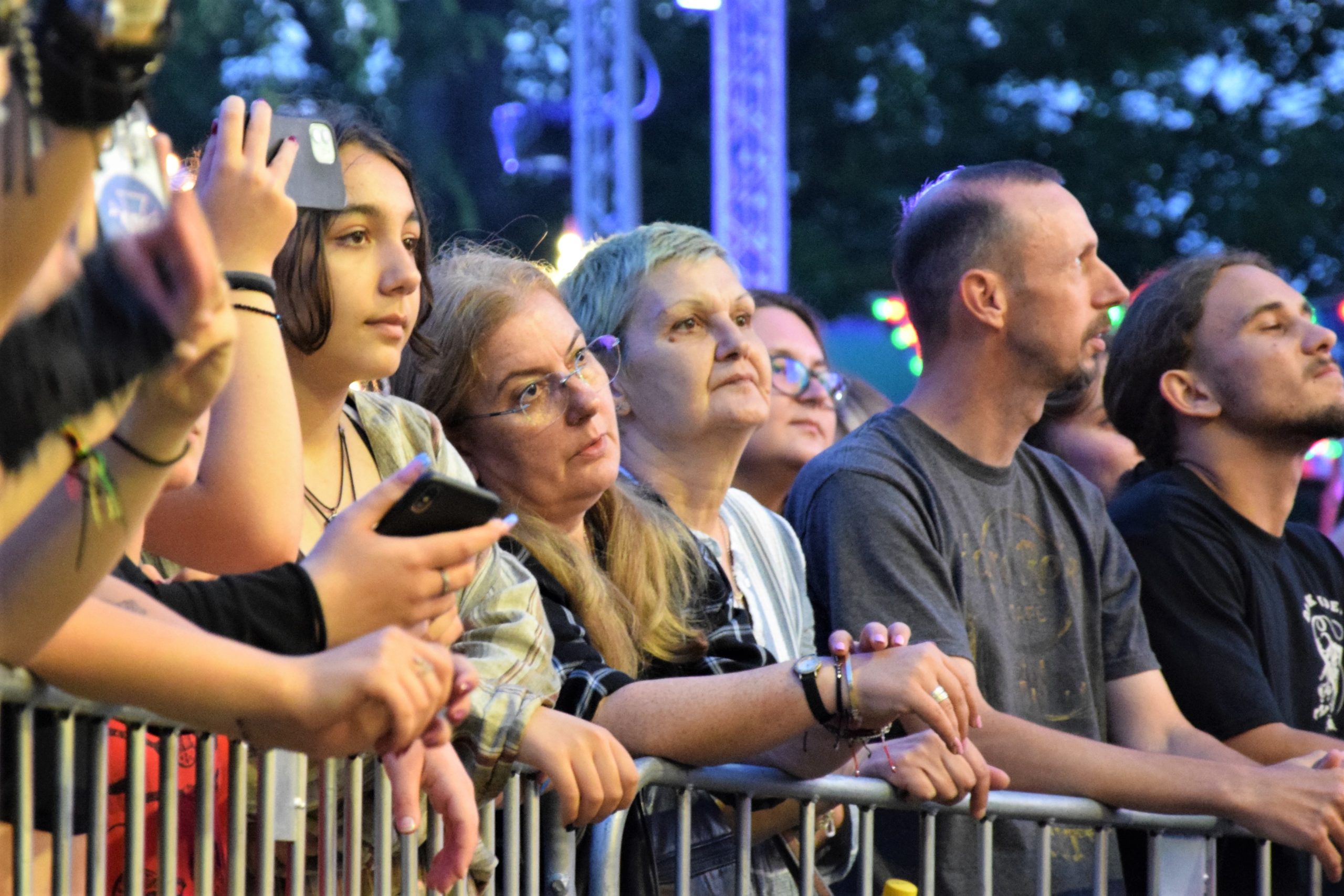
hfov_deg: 13.0
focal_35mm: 158
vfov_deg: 8.7
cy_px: 448
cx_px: 672
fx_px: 5880
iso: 3200
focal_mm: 105
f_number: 5.6
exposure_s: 1/50
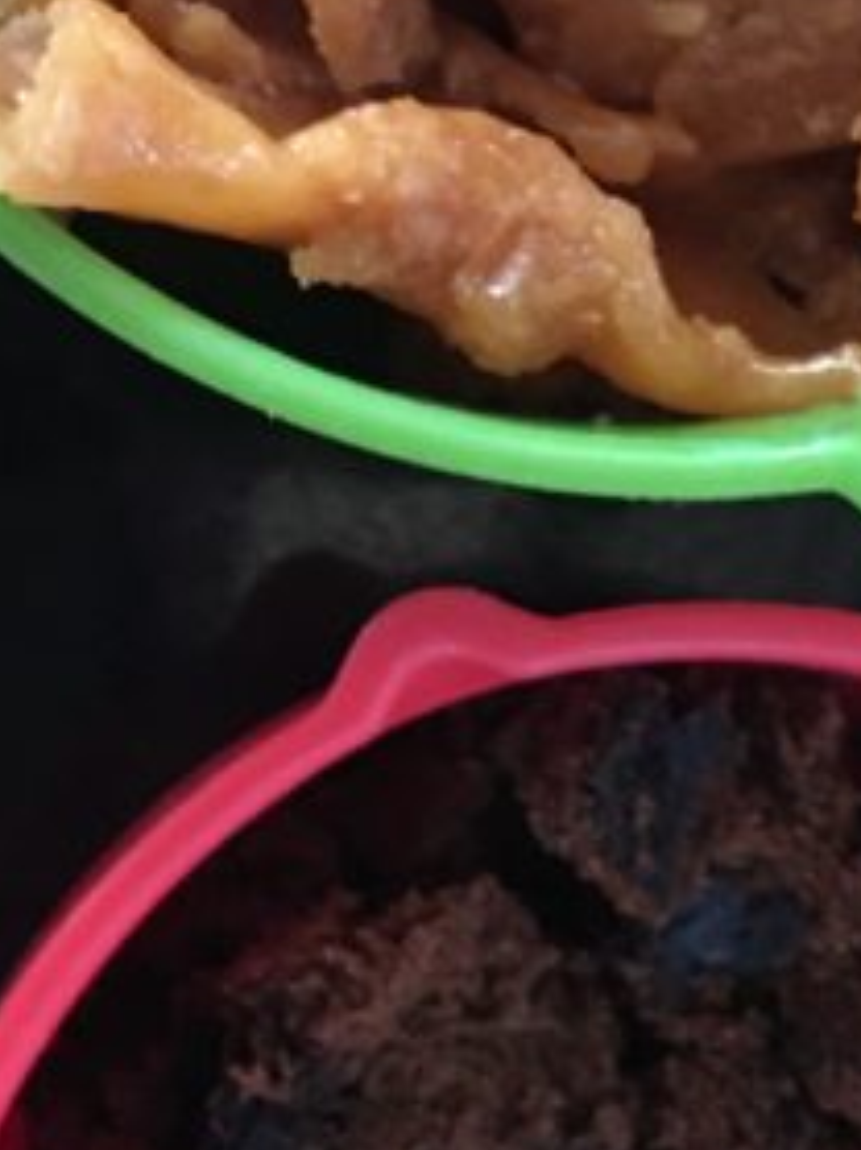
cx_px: 389
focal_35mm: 107
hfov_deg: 13.8
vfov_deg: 18.3
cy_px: 343
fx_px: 3554
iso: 100
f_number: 2.2
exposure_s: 1/4
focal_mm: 4.15
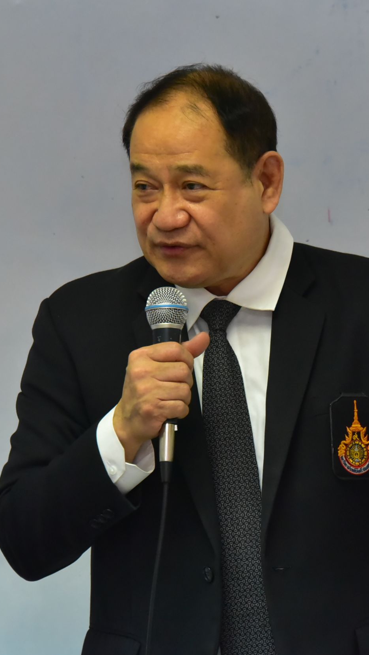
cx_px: 260
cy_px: 327
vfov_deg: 8.6
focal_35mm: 252
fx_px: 4381
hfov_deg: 4.8
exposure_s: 1/200
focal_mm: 160
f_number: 6.3
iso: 5000
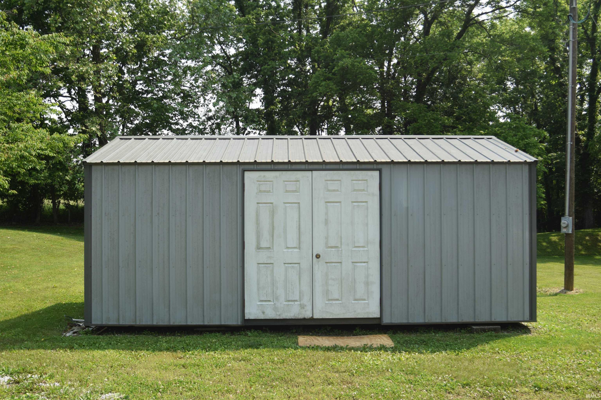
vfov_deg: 36.9
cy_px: 200
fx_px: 601
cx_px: 300
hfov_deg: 53.1
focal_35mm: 36
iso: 200
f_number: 9
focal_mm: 24
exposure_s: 1/320
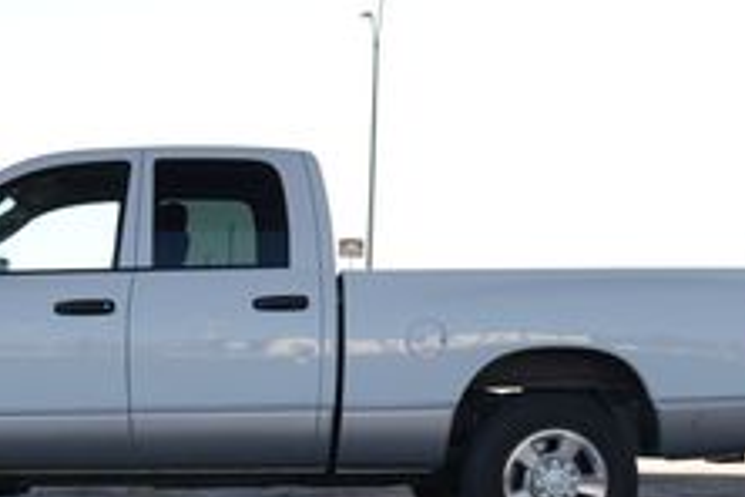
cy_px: 410
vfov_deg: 16.7
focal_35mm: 81
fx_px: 1676
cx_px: 181
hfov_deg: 24.8
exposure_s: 1/60
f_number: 4
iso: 500
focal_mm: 30
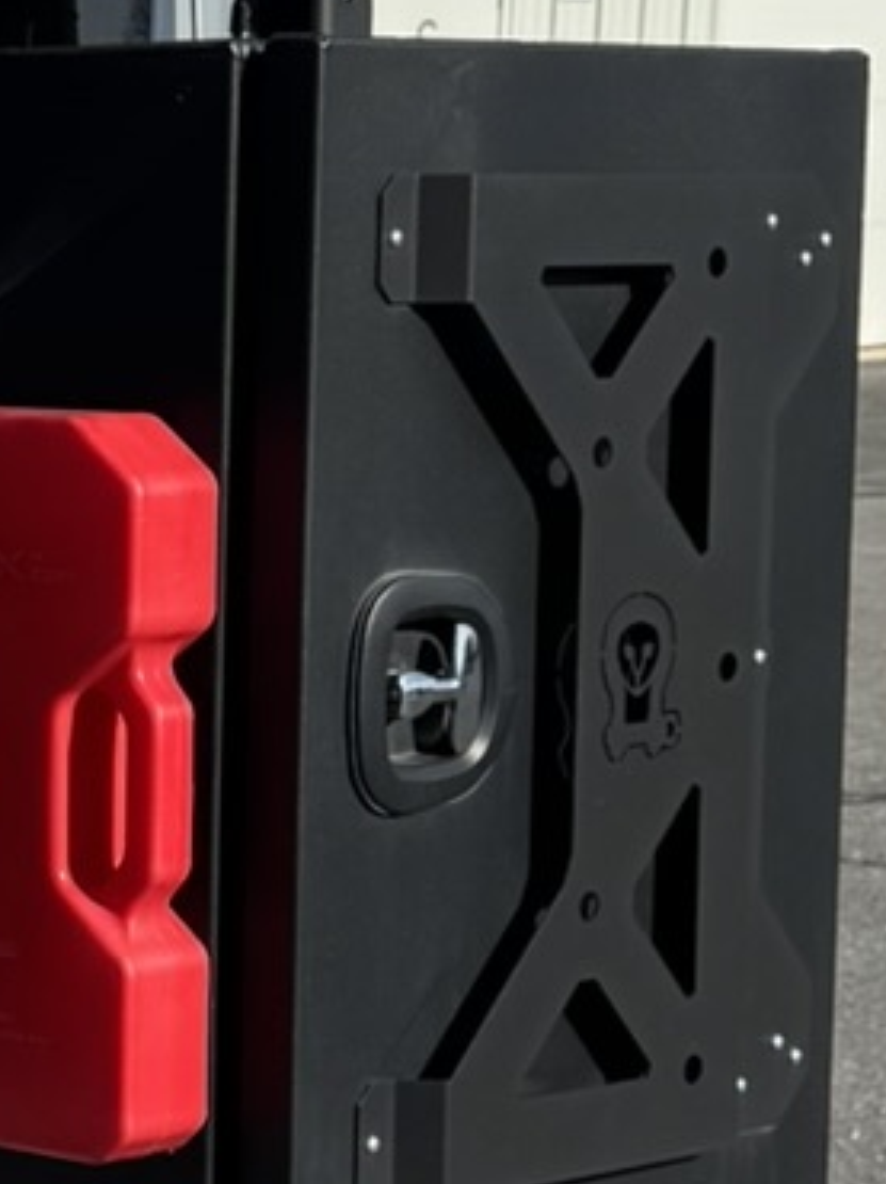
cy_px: 675
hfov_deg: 10.1
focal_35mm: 133
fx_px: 4544
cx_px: -1008
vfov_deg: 14.8
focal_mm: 6.76
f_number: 1.78
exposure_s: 1/4608
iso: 80
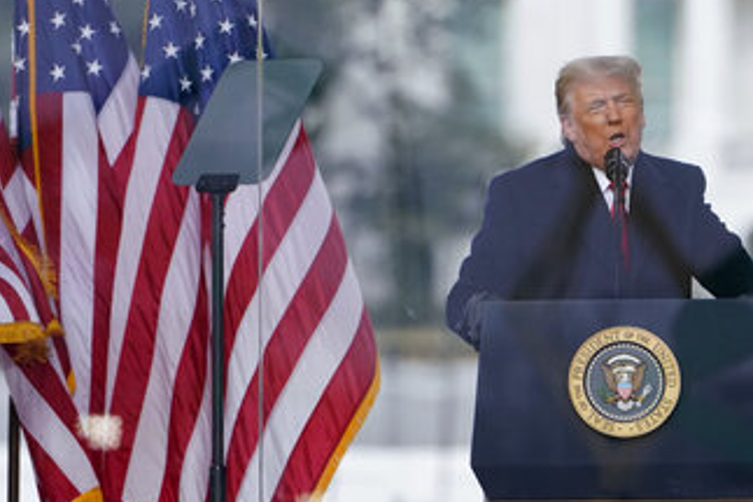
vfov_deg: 1.4
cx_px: 289
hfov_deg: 2.2
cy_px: 195
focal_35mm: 951
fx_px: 19881
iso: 3200
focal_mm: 600
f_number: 9
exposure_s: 1/1600
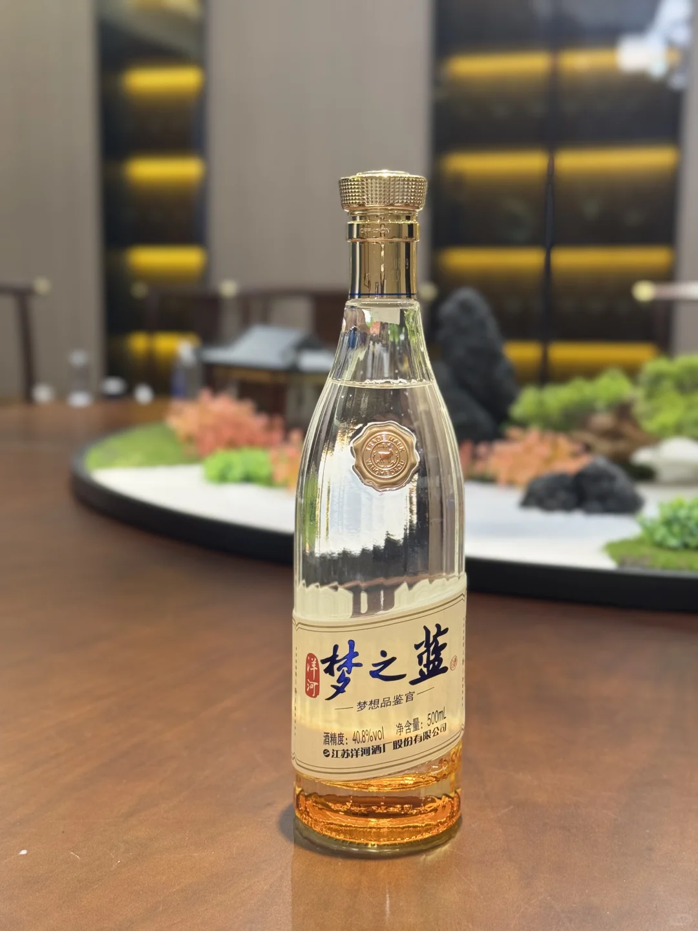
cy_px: 466
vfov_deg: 39.7
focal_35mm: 48
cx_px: 349
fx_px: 1291
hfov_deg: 30.3
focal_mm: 6.76
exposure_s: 1/50
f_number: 1.78
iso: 160
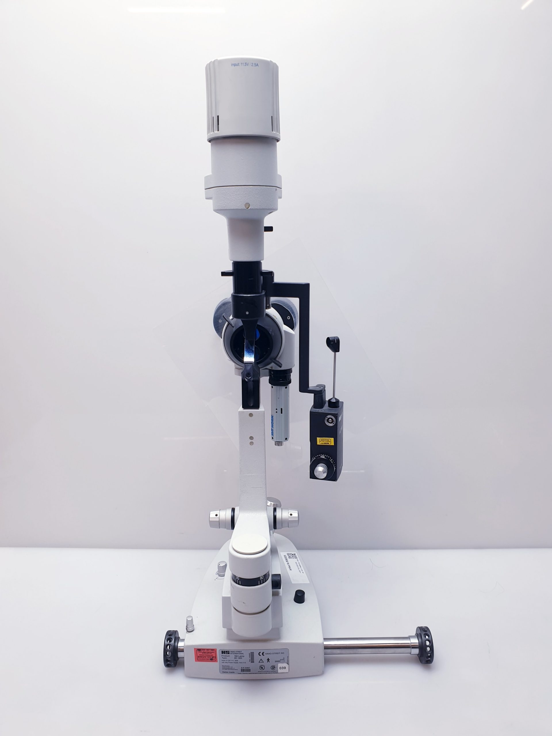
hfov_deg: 53.1
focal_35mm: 26
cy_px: 368
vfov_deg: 67.3
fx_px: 553
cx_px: 276
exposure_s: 1/50
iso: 50
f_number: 2.4
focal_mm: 4.3
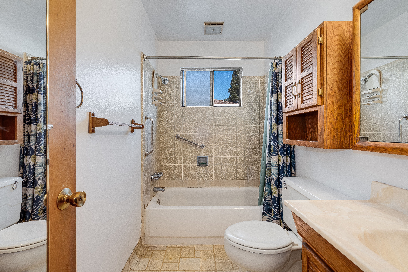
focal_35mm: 16
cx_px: 204
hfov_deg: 96.7
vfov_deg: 73.7
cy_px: 136
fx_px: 181
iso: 320
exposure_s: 1/125
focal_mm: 16
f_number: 11
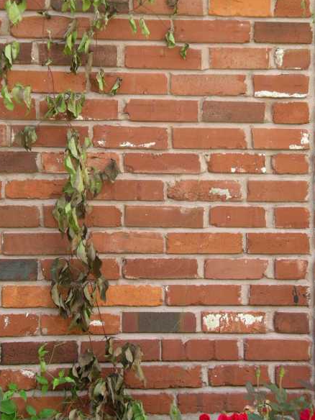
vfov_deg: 22.9
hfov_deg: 17.3
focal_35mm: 85
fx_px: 1031
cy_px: 147
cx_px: 114
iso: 64
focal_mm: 12.8
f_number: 3.3
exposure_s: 1/160
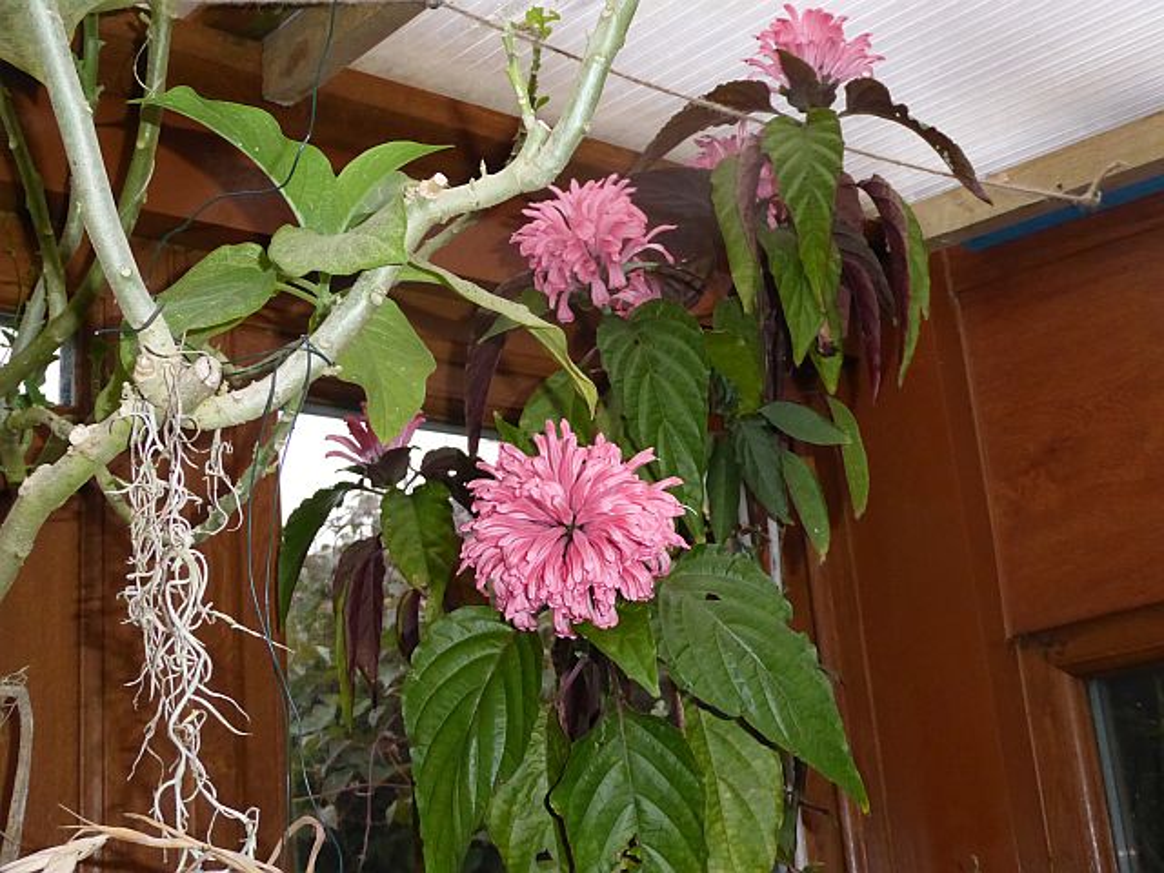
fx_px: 1648
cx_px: 582
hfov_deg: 38.9
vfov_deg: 29.7
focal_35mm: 49
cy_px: 436
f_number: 4
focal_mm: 8.4
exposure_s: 1/60
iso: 800
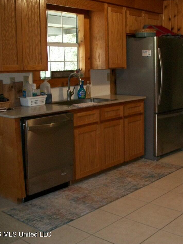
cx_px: 144
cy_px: 122
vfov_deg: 43.9
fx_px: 303
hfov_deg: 32.7
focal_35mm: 43
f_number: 2.9
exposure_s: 1/30
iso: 160
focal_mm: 5.7
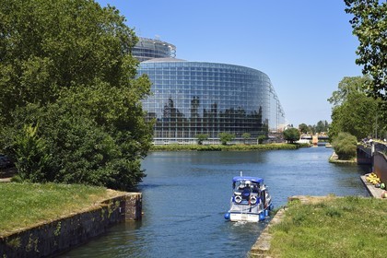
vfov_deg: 19.5
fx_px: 752
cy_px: 129
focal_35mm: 70
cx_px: 194
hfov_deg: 28.8
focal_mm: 70
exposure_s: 1/320
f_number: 11
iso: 200
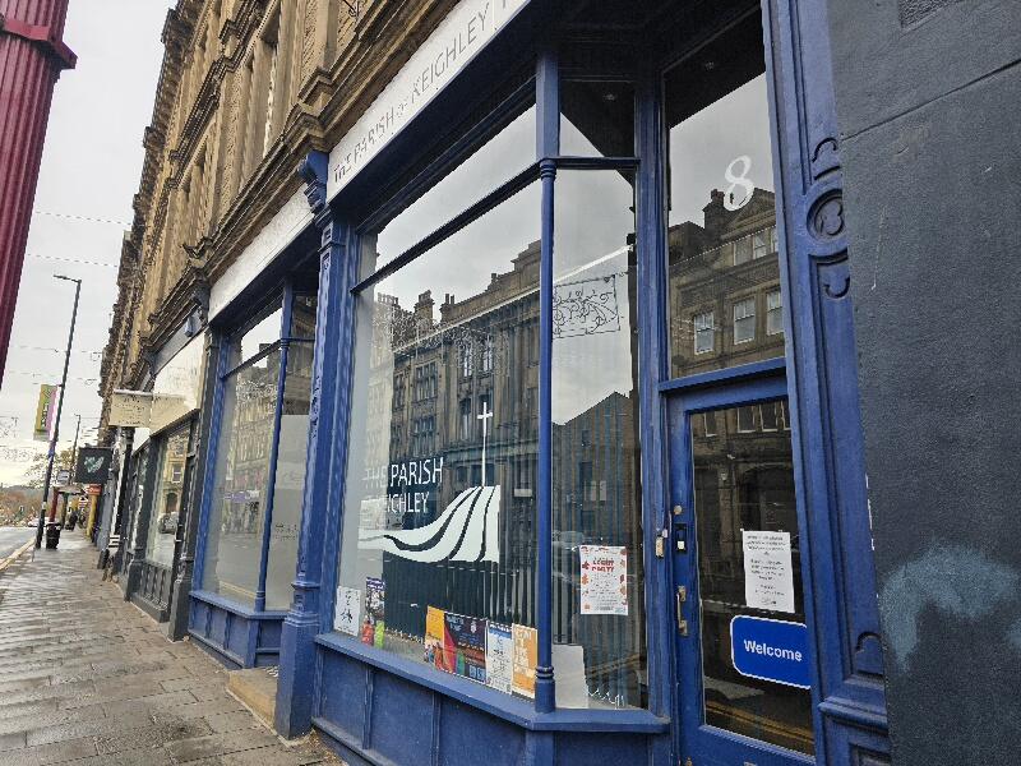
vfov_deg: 58.9
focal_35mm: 23
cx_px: 510
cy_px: 383
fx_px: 678
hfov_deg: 73.9
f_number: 1.7
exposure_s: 1/370
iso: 50
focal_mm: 6.3
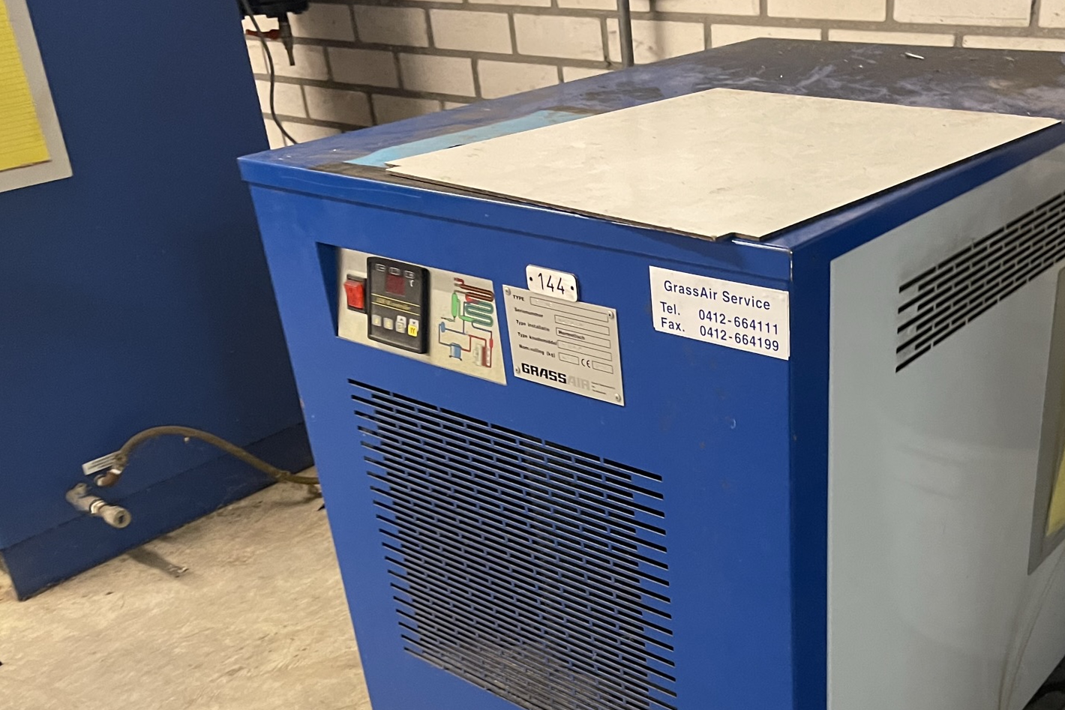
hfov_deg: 48.4
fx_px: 1154
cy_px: 532
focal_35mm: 39
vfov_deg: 33.5
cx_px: 742
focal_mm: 5.1
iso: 500
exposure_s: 1/33
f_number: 1.6
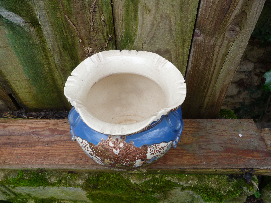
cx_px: 136
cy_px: 102
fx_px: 196
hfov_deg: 69.4
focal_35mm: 25
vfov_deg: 54.9
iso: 80
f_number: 2.8
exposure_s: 1/100
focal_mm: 4.5
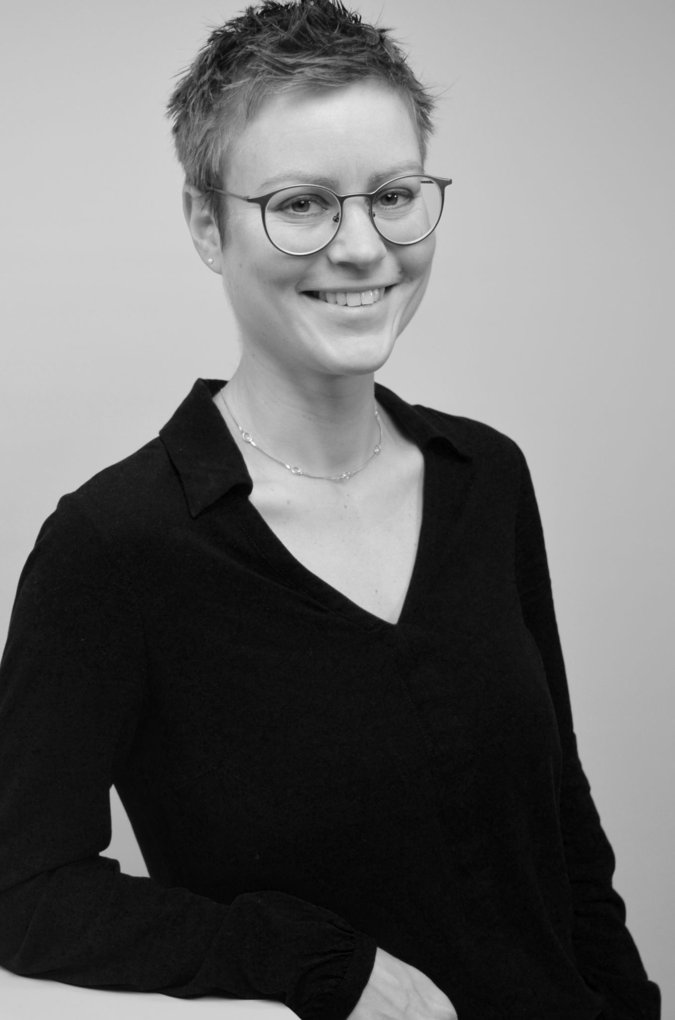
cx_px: 340
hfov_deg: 25.9
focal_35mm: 52
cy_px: 589
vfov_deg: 38.2
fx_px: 1469
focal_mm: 28
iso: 400
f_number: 5
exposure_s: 1/100
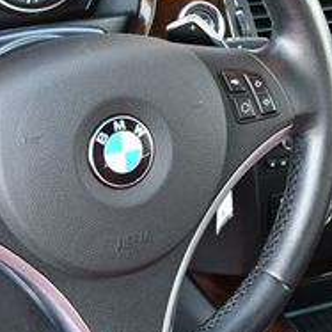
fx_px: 1389
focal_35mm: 128
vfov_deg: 13.6
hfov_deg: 13.6
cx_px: 169
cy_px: 185
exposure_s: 1/125
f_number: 3.8
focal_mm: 22
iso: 1100
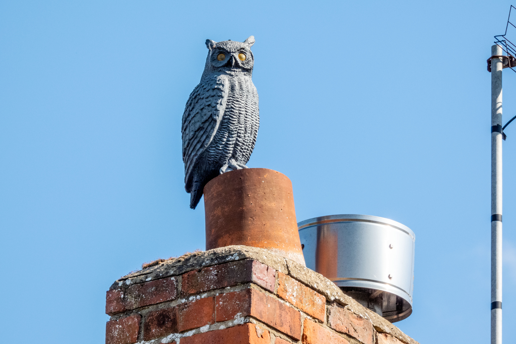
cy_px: 179
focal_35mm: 417
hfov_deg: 4.9
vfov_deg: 3.3
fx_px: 5977
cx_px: 258
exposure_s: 1/500
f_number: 5
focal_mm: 71.4
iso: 100
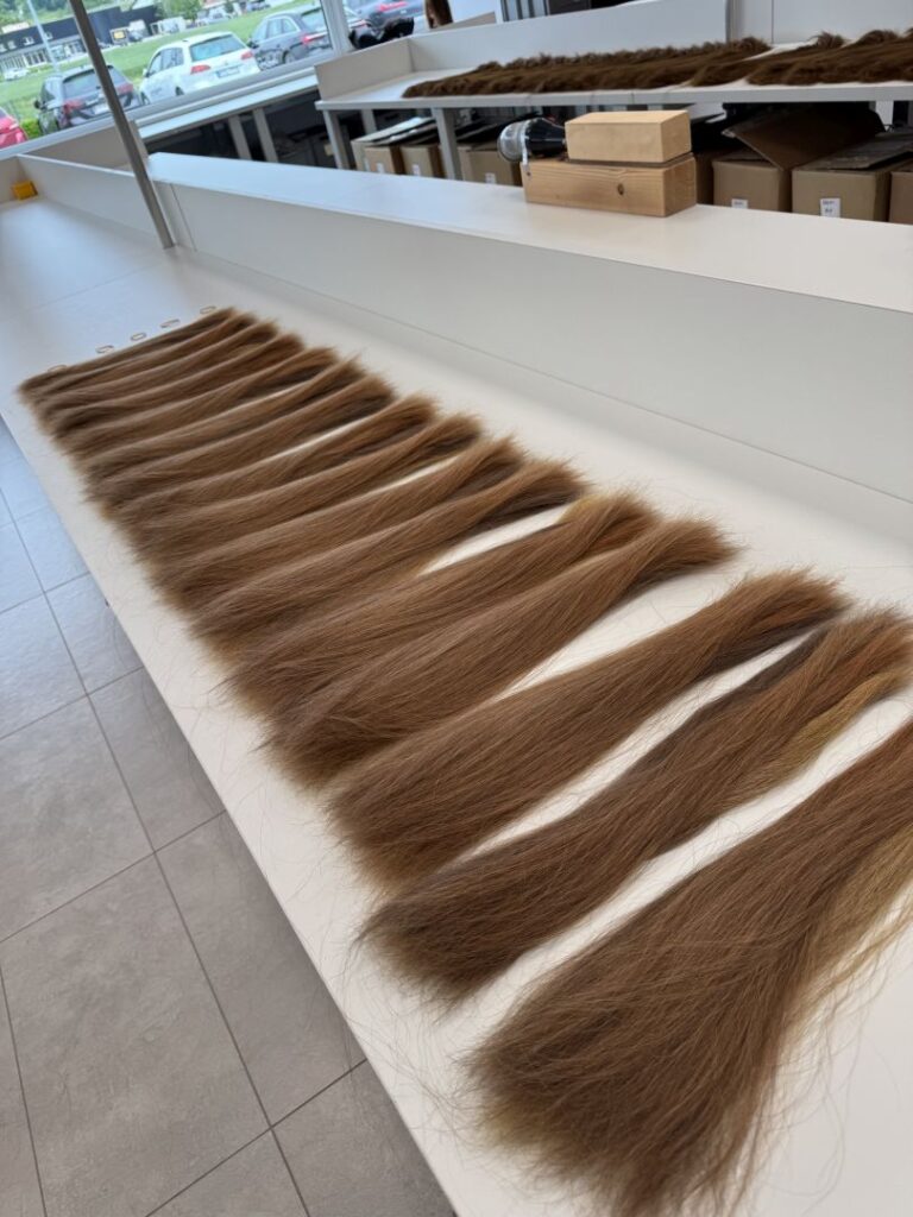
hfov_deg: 56.8
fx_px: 844
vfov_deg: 71.6
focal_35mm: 24
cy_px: 608
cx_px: 456
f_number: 1.78
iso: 64
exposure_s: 1/174
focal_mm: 6.76
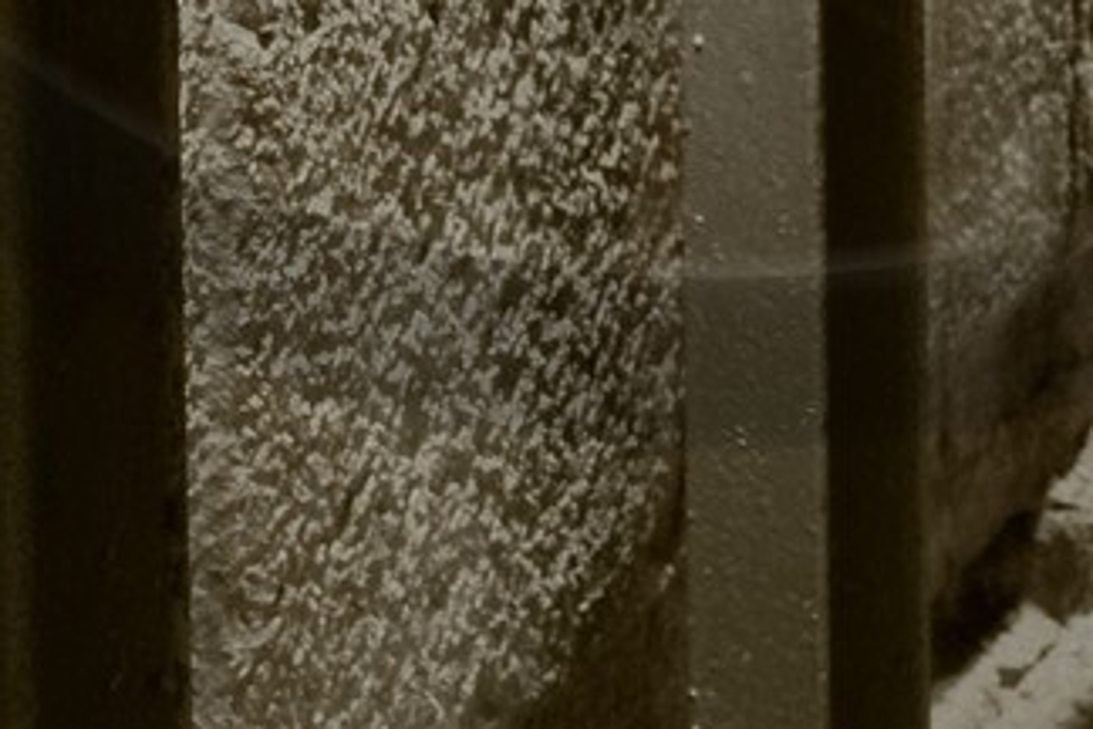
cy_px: -962
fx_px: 4797
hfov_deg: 13.0
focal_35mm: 158
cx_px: 719
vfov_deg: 8.1
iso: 1600
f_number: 7.1
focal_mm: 32
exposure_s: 1/2
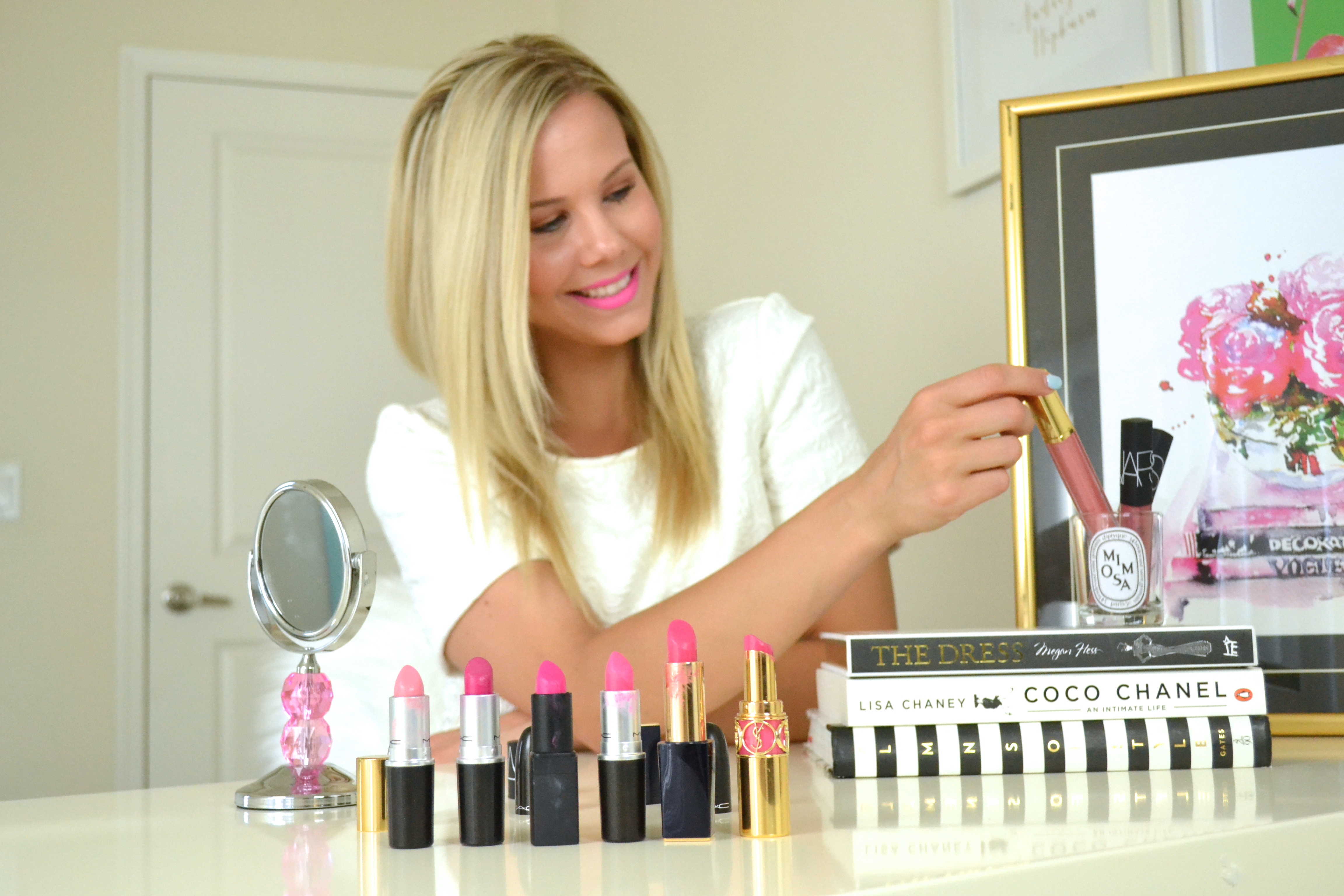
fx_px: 1624
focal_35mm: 44
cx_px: 672
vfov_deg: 30.8
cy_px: 448
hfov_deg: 45.0
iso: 3200
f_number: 5.6
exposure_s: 1/500
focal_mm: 29
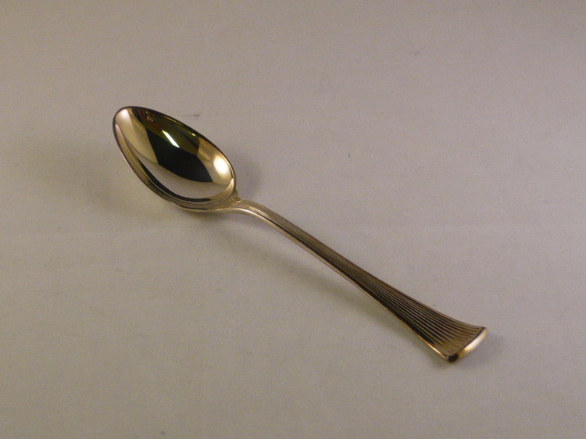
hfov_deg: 21.5
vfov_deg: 16.2
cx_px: 293
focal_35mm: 91
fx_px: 1540
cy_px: 220
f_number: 4.1
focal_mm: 9.5
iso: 200
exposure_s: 1/50
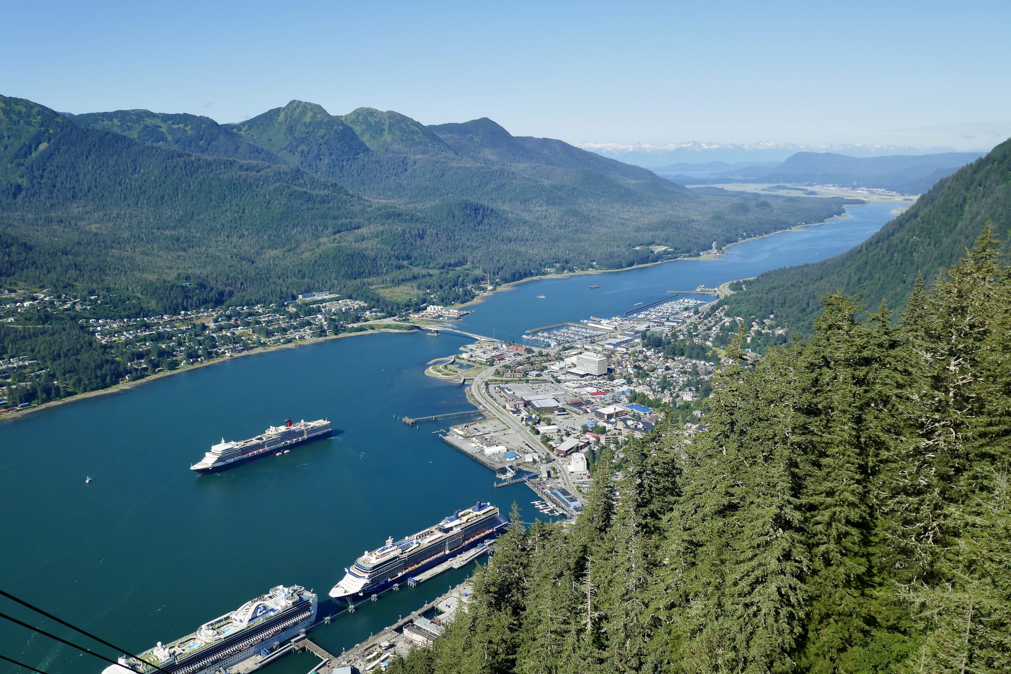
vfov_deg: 45.0
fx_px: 814
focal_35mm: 29
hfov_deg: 63.7
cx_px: 506
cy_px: 337
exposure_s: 1/1000
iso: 125
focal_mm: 10.5
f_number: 4
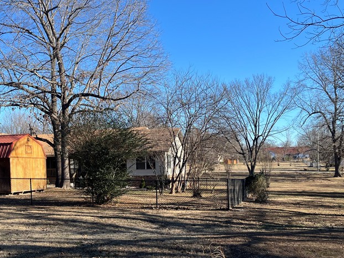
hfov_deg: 43.8
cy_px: 186
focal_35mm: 43
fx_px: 427
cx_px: 150
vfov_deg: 33.1
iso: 50
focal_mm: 5.1
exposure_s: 1/1517
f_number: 1.6
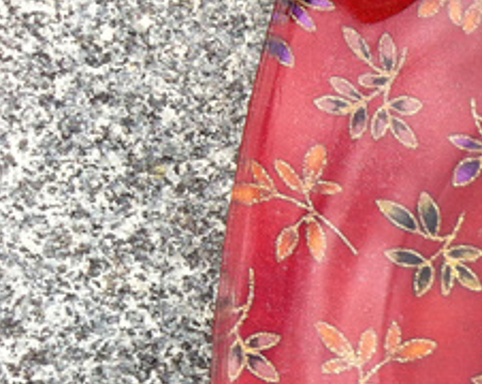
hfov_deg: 14.3
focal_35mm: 121
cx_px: 832
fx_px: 1723
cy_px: 416
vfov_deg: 12.5
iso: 80
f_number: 2.8
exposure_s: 1/267
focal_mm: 3.85
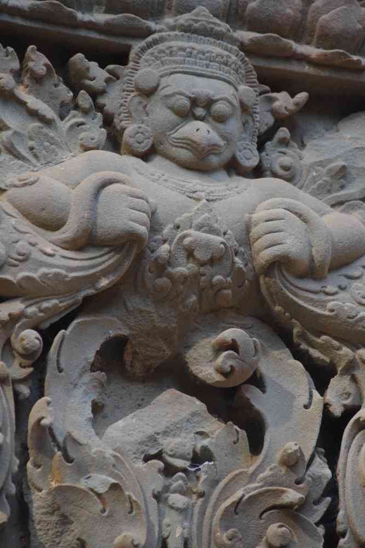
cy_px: 274
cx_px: 182
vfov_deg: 6.5
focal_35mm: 315
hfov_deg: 4.4
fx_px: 4790
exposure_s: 1/250
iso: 3200
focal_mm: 210
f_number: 5.6
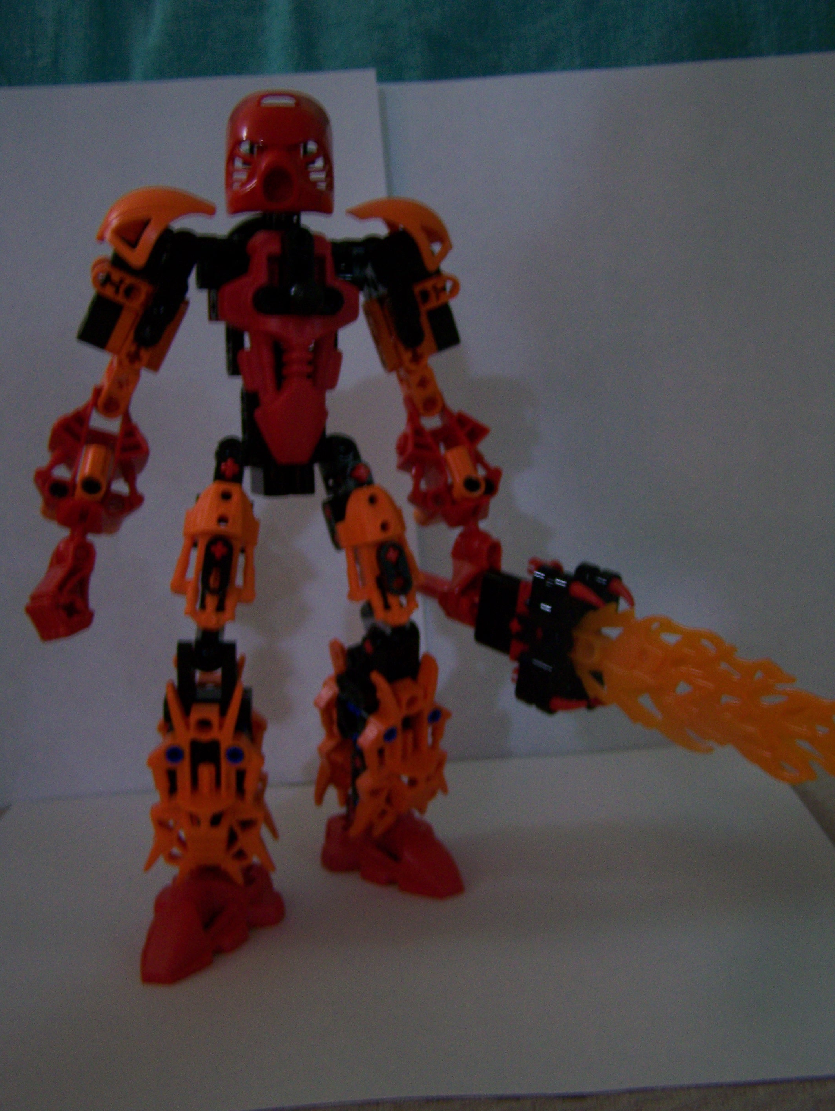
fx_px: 1221
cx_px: 418
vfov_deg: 48.9
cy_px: 556
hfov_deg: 37.8
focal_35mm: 38
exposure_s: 1/8
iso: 160
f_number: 2.8
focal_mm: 6.3
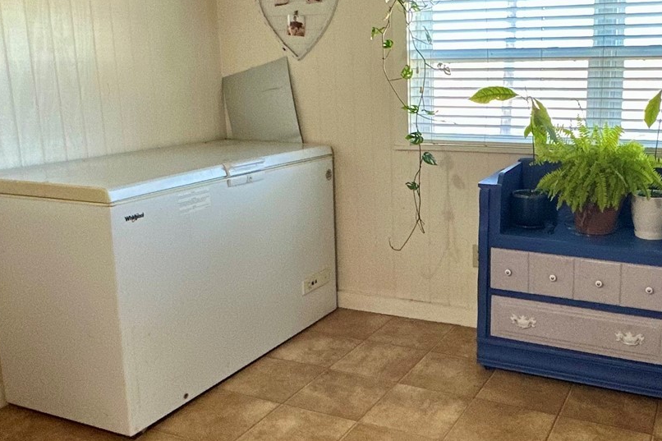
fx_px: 680
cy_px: 202
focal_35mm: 37
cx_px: 424
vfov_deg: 35.9
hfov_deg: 51.2
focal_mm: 2.22
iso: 250
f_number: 2.2
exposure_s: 1/120
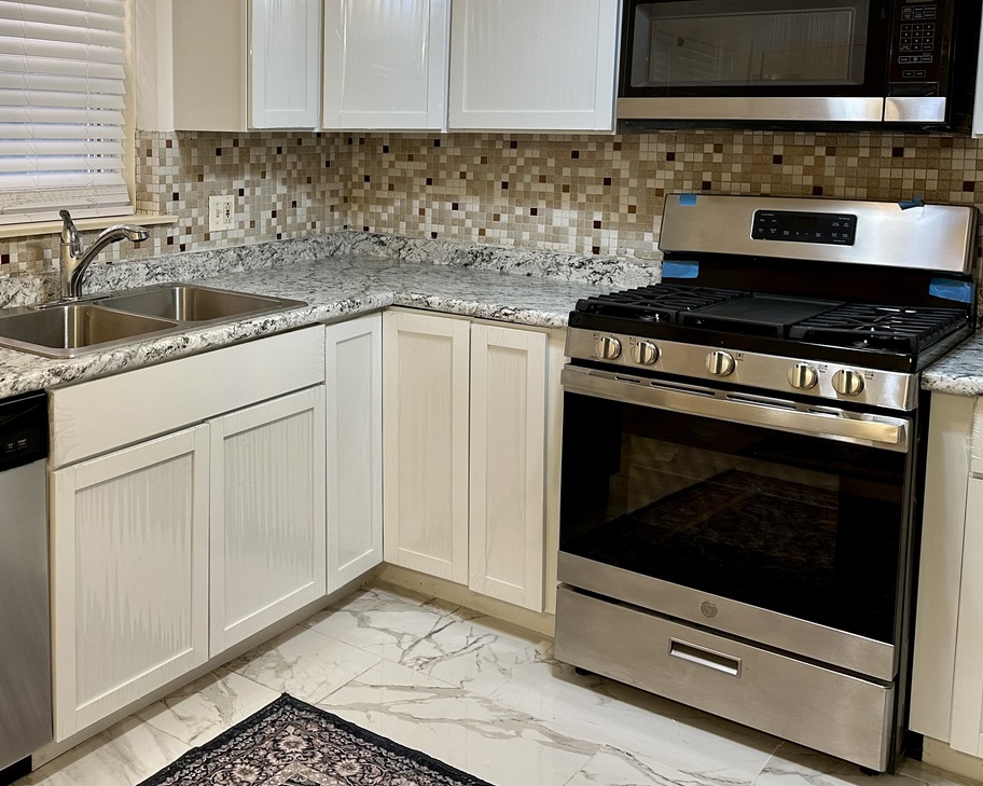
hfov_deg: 48.0
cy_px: 240
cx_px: 301
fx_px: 1076
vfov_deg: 39.5
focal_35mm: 37
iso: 160
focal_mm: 6.86
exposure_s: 1/60
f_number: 1.78
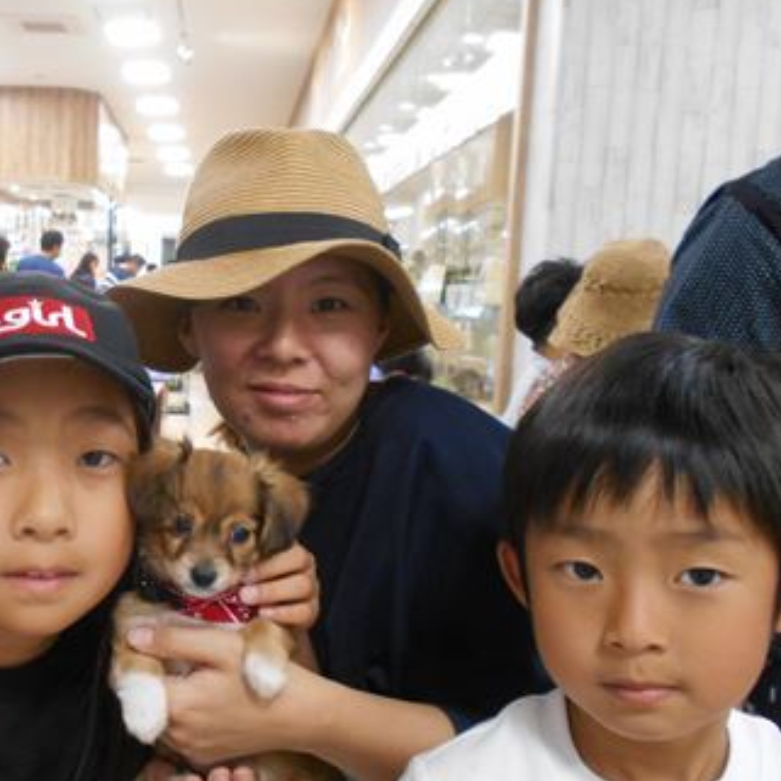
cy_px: 438
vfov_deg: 39.1
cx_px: 165
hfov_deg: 37.9
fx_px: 1098
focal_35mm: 43
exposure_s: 1/30
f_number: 3.2
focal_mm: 4.6
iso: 320
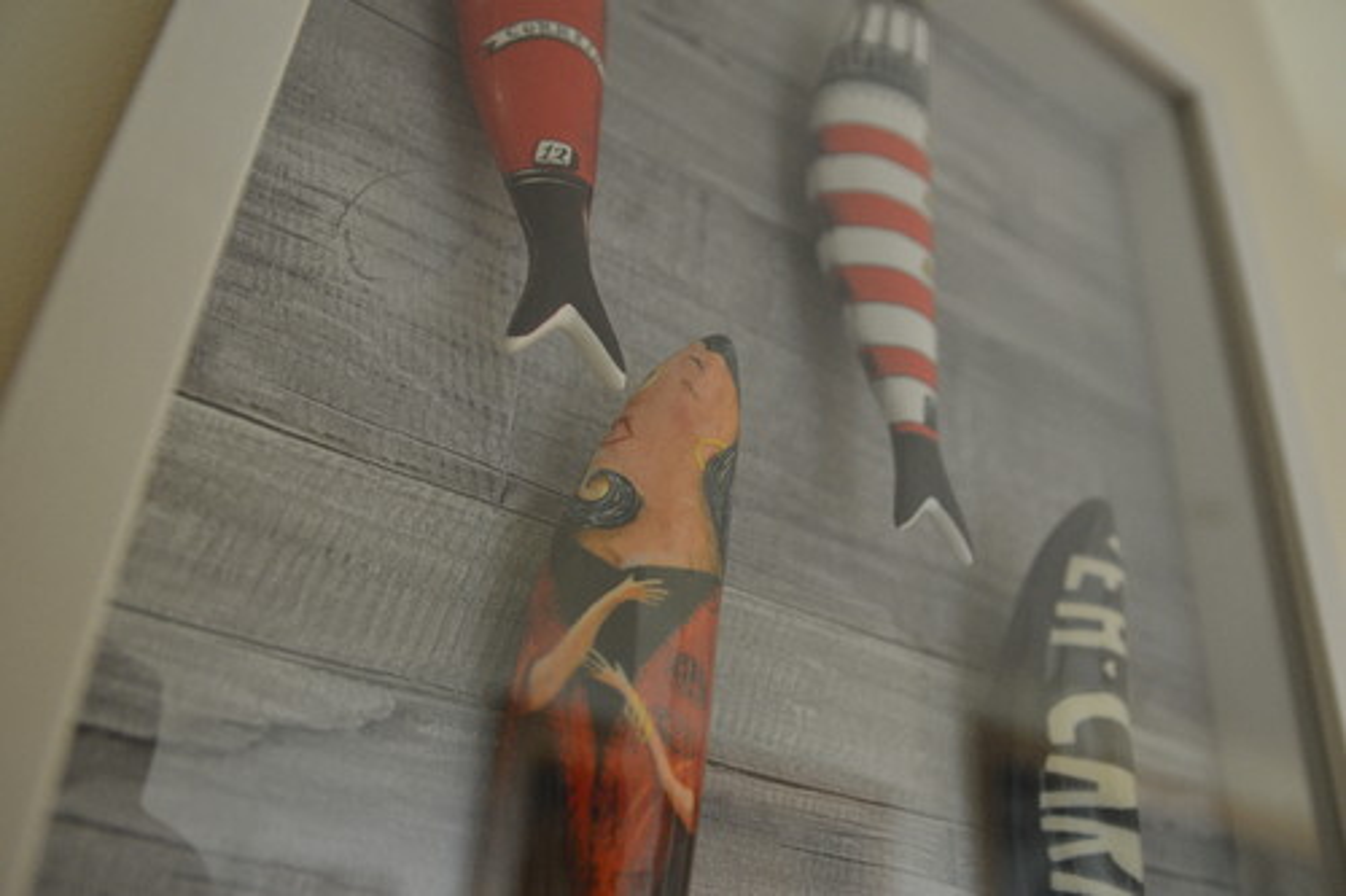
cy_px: 448
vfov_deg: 39.9
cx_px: 673
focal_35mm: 33
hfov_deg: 57.2
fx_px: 1233
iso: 400
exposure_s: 1/125
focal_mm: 22
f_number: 3.2
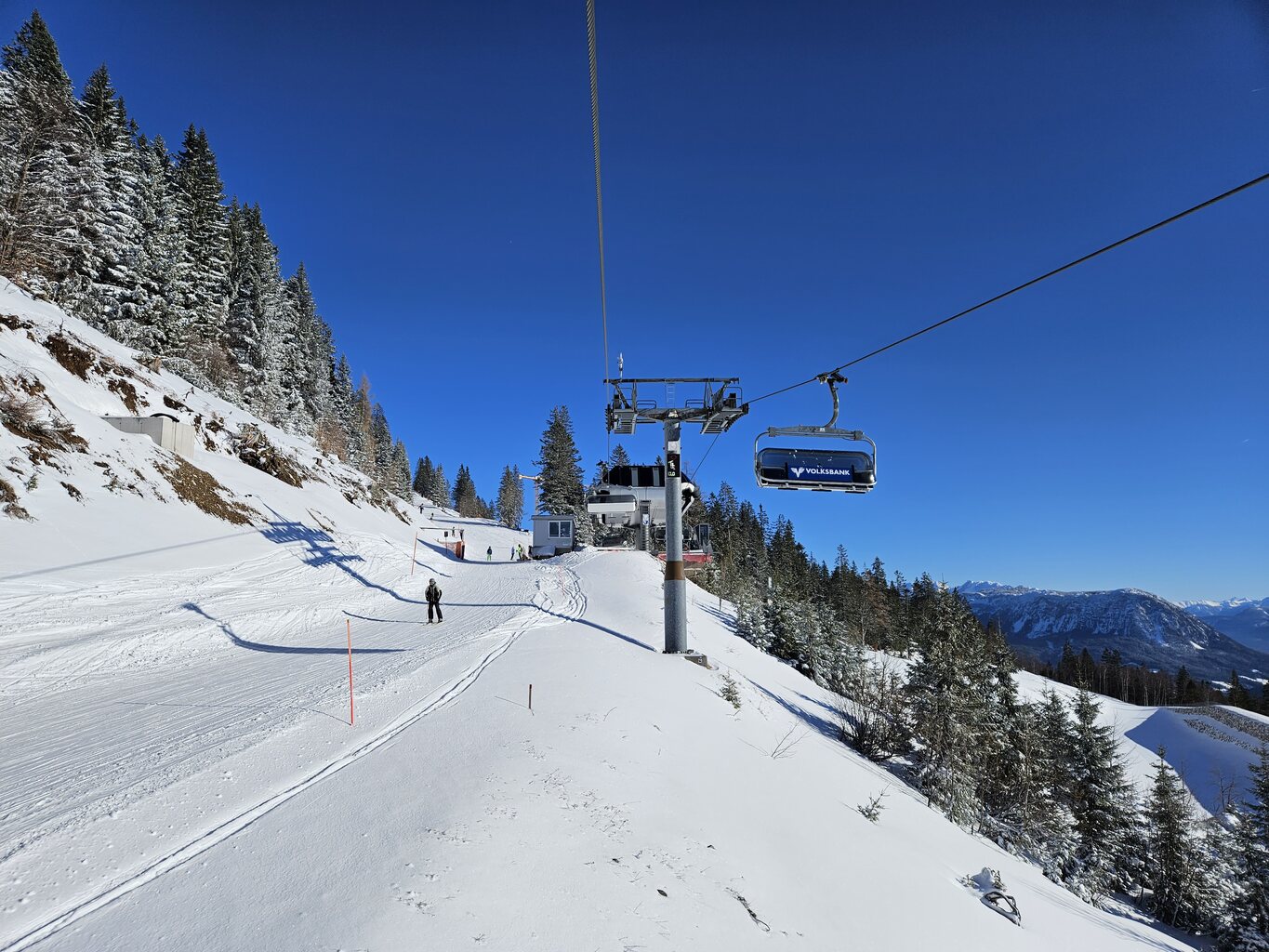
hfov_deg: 73.9
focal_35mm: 23
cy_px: 476
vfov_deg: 58.9
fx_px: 843
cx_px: 634
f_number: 1.8
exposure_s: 1/3988
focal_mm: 5.4
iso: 25
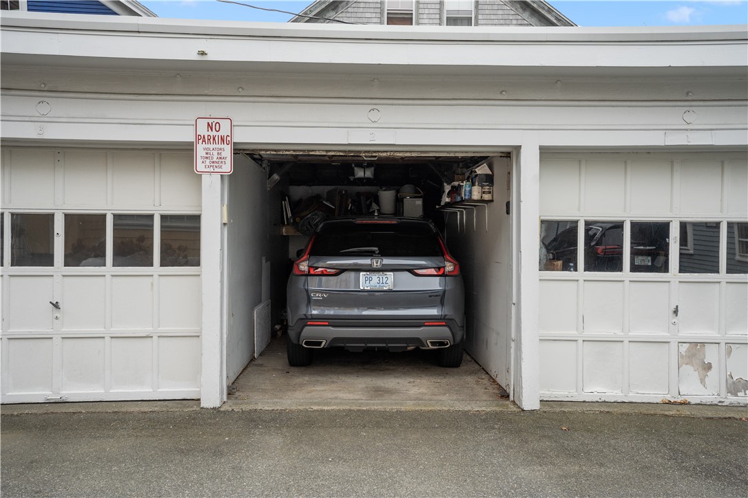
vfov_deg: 43.6
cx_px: 374
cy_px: 249
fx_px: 623
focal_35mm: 30
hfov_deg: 61.9
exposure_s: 1/250
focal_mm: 30
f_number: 7.1
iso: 640
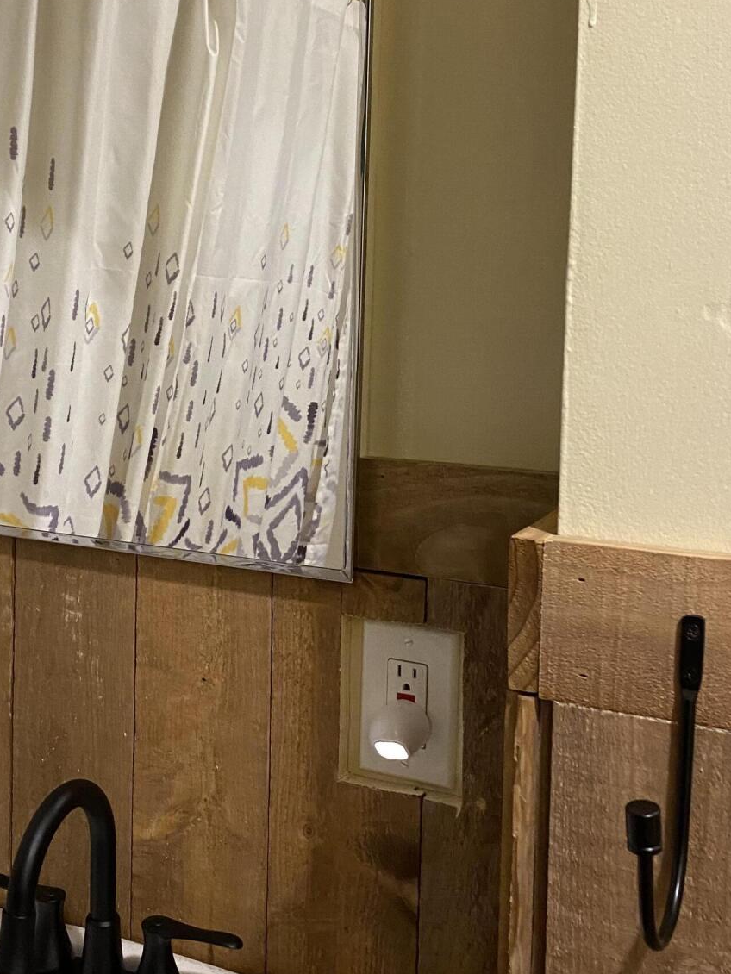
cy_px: 353
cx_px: 255
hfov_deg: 31.3
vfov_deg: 40.9
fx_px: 1295
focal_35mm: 46
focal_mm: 4.25
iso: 320
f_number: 1.8
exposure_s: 1/60
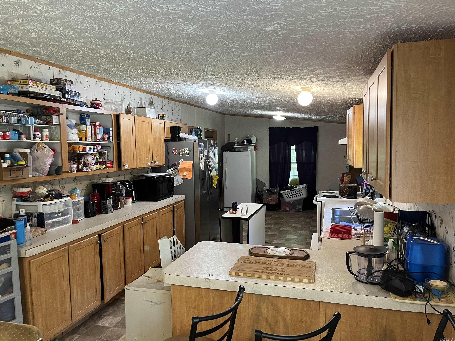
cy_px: 170
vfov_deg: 53.1
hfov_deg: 67.3
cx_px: 228
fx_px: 342
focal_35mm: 26
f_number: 1.6
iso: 320
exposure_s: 1/60
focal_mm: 5.1
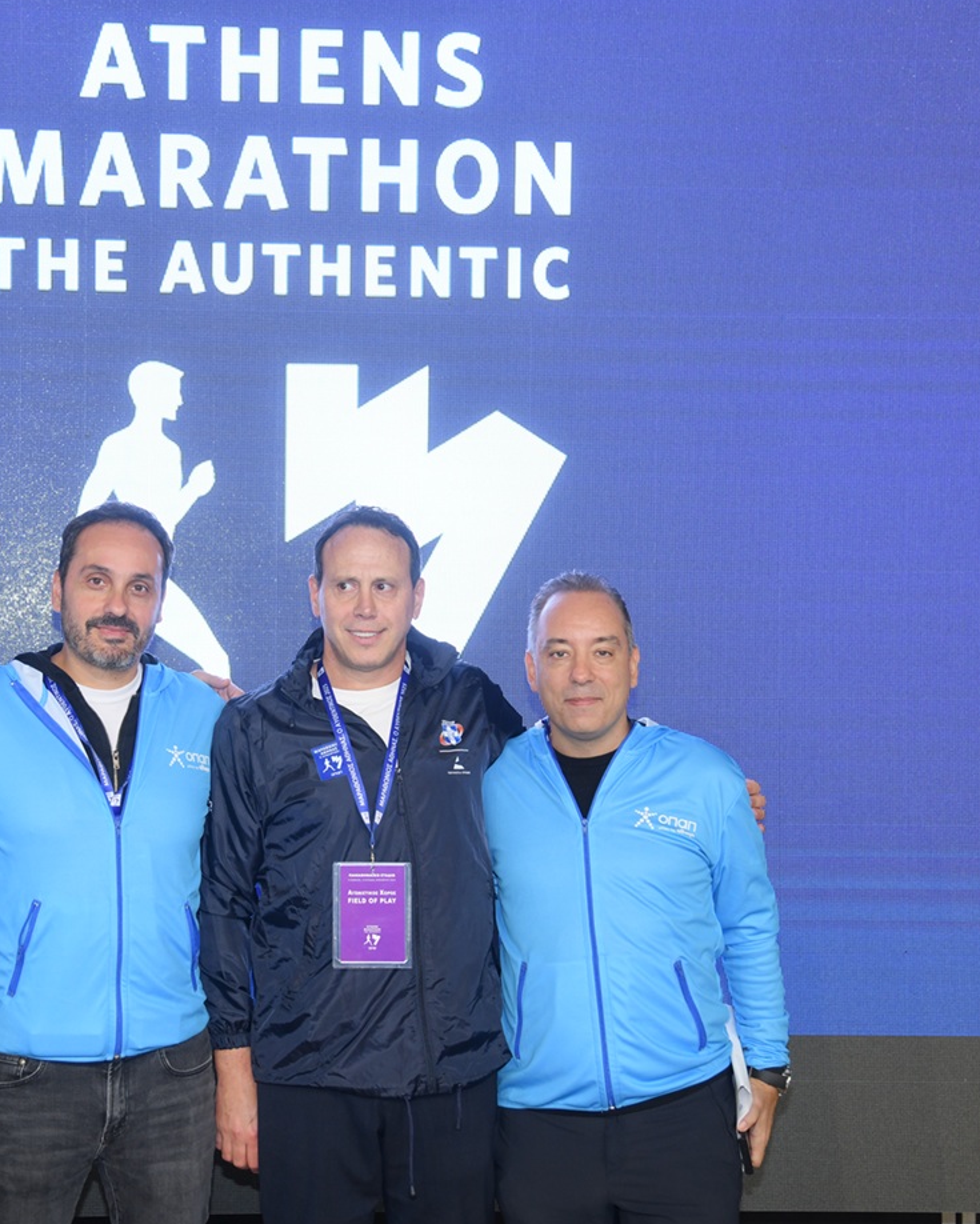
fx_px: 2464
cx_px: 239
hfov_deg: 22.3
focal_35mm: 68
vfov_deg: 27.9
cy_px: 612
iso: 640
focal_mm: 48
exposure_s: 1/250
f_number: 4
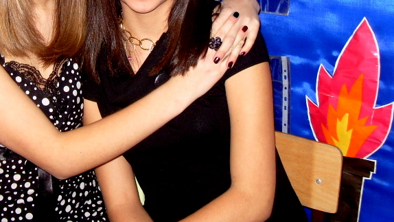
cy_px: -9
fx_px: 710
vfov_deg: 17.3
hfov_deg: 30.5
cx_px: 101
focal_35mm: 68
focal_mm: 7.8
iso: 100
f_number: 2.8
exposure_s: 1/45
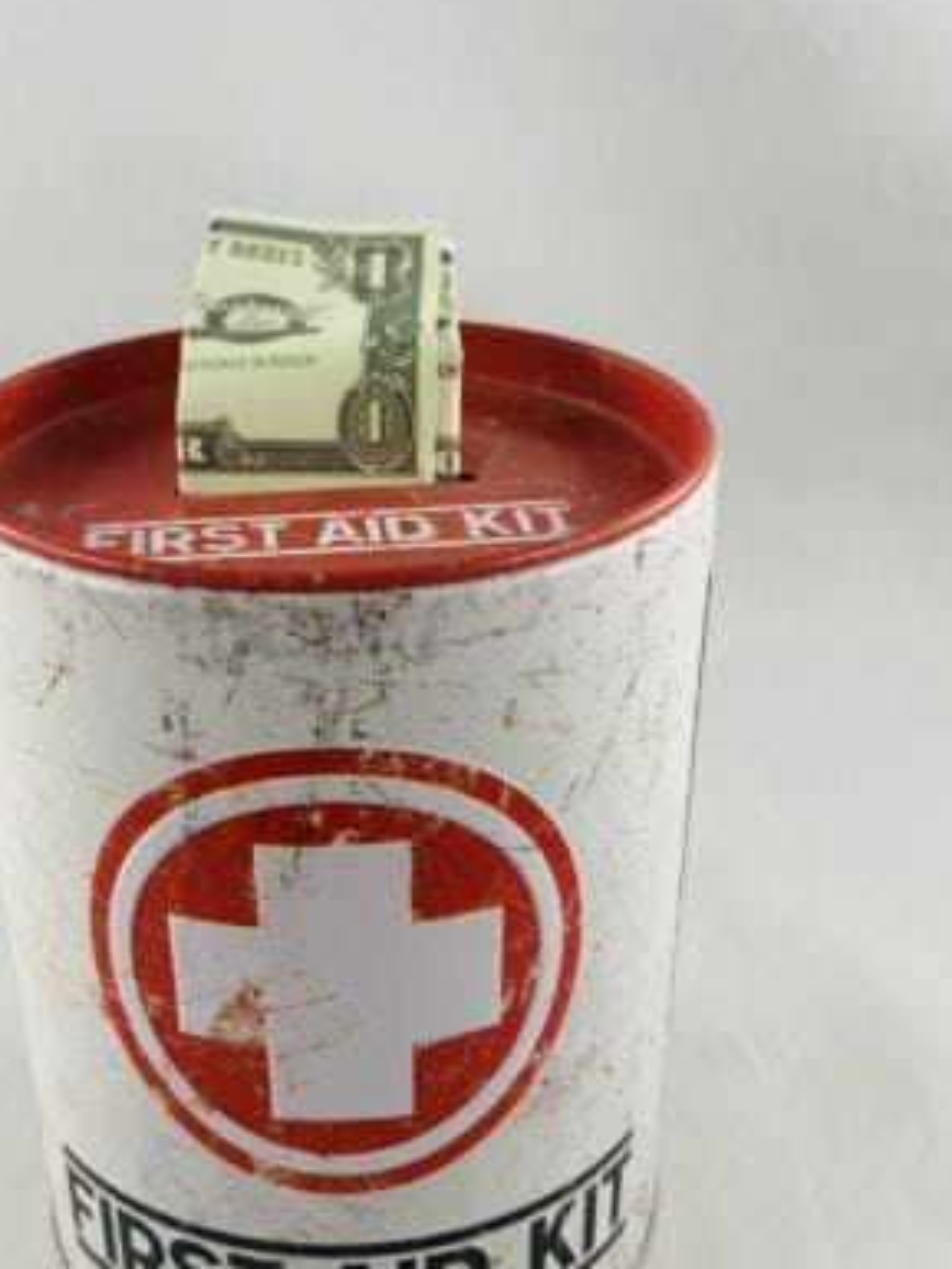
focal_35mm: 45
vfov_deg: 41.4
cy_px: 865
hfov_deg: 32.1
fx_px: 1649
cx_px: 392
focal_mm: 4.25
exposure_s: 1/100
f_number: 1.8
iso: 40
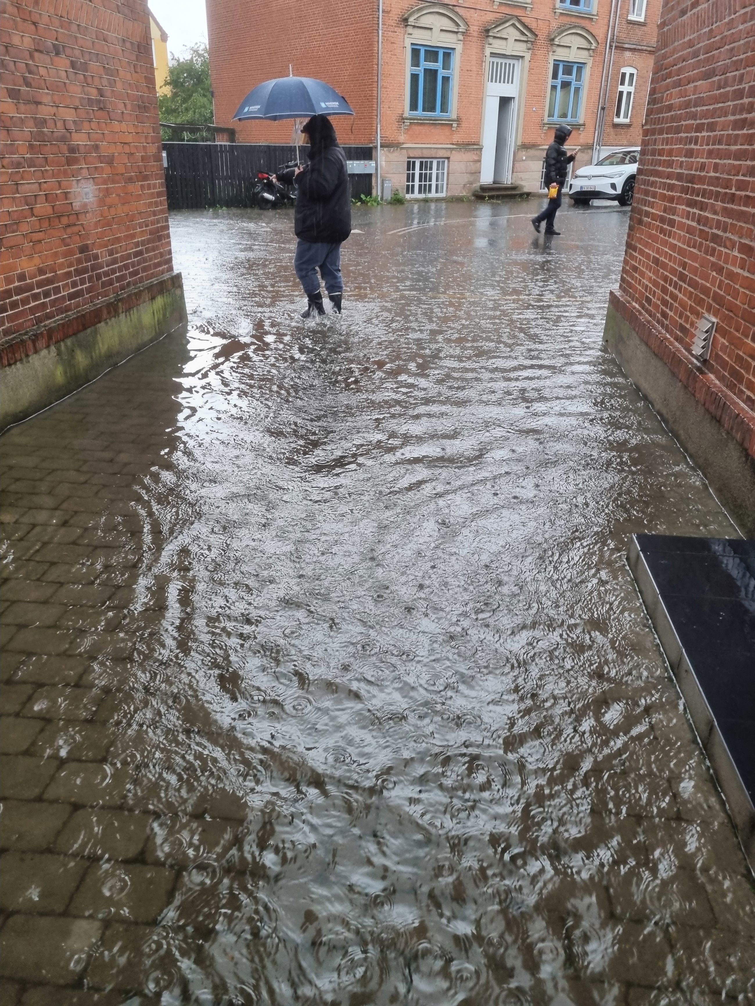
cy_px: 503
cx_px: 378
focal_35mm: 26
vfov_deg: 67.3
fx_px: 756
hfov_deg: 53.1
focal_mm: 5.4
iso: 200
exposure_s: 1/100
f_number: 1.8
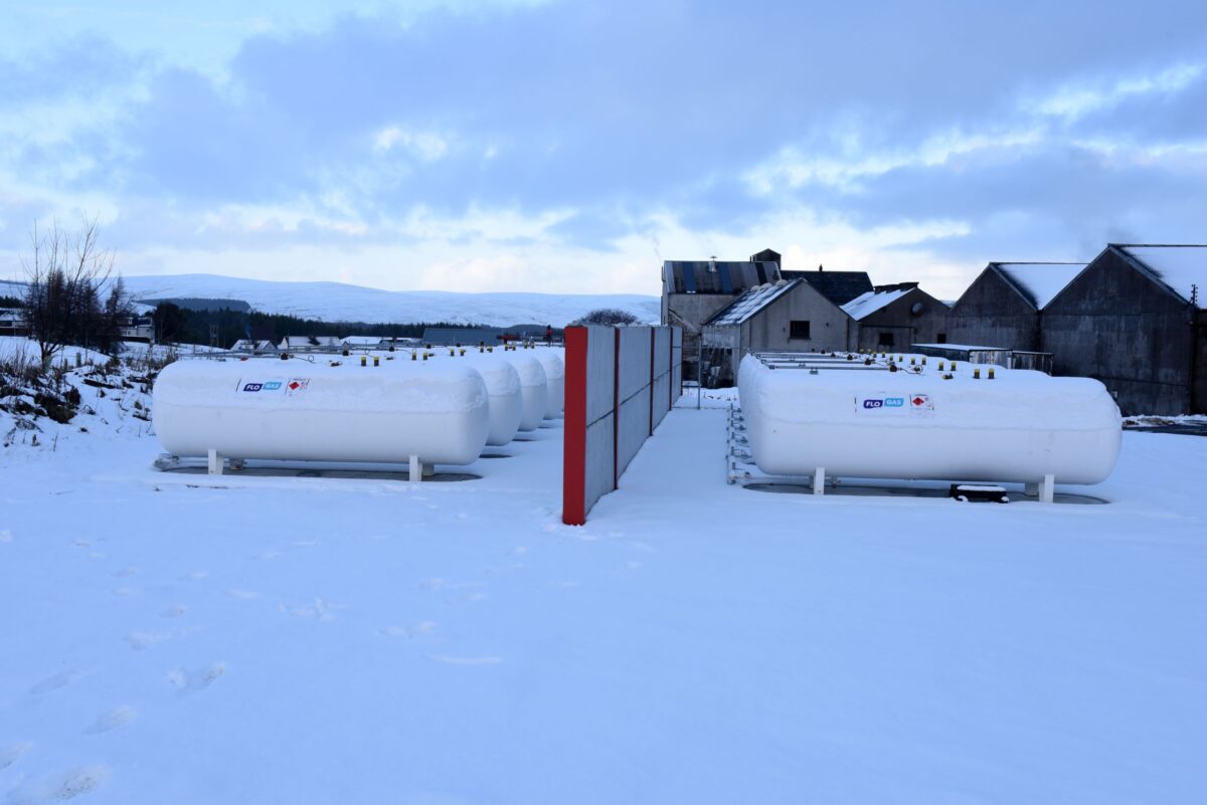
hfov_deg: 58.7
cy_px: 402
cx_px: 604
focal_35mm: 32
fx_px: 1073
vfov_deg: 41.1
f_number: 11
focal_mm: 32
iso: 800
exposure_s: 1/250
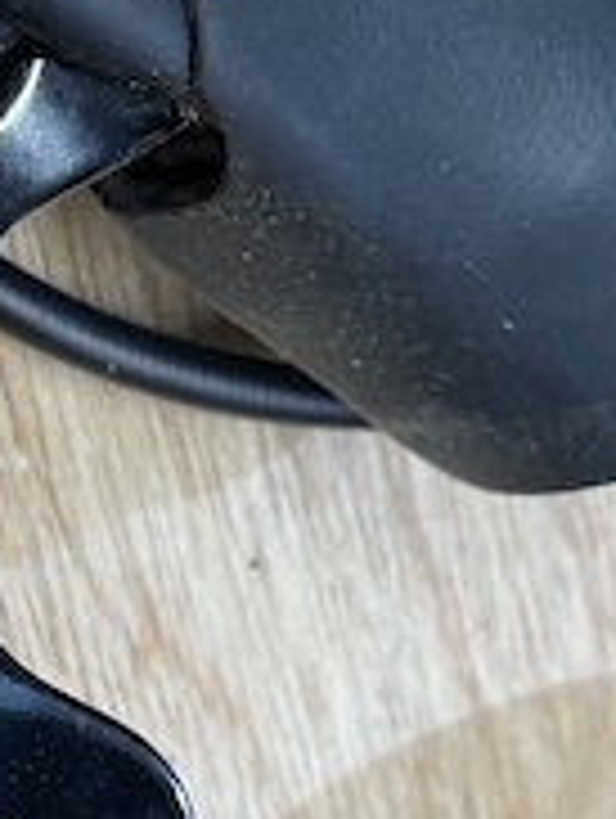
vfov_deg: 17.2
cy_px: 292
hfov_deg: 13.0
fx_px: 2699
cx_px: 153
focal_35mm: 114
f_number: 1.6
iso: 64
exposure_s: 1/120
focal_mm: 4.2
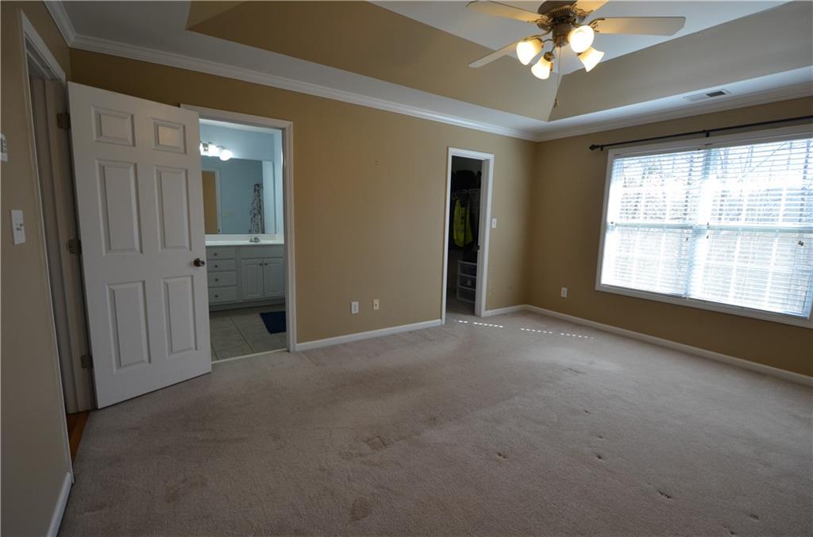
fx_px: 372
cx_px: 406
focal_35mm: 16
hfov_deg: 95.1
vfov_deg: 71.7
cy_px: 268
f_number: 5
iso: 400
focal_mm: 11
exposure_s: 1/100
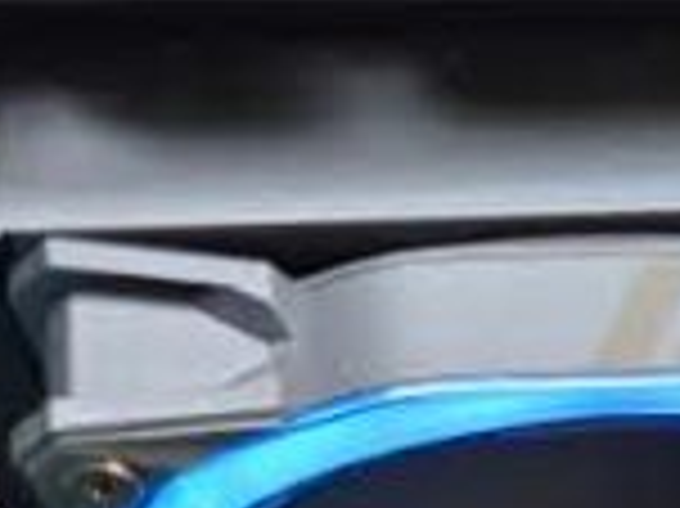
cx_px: 1198
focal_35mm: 117
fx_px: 2297
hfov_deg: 14.8
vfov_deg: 10.9
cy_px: 1173
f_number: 1.7
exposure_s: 1/54
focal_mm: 6.3
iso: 125
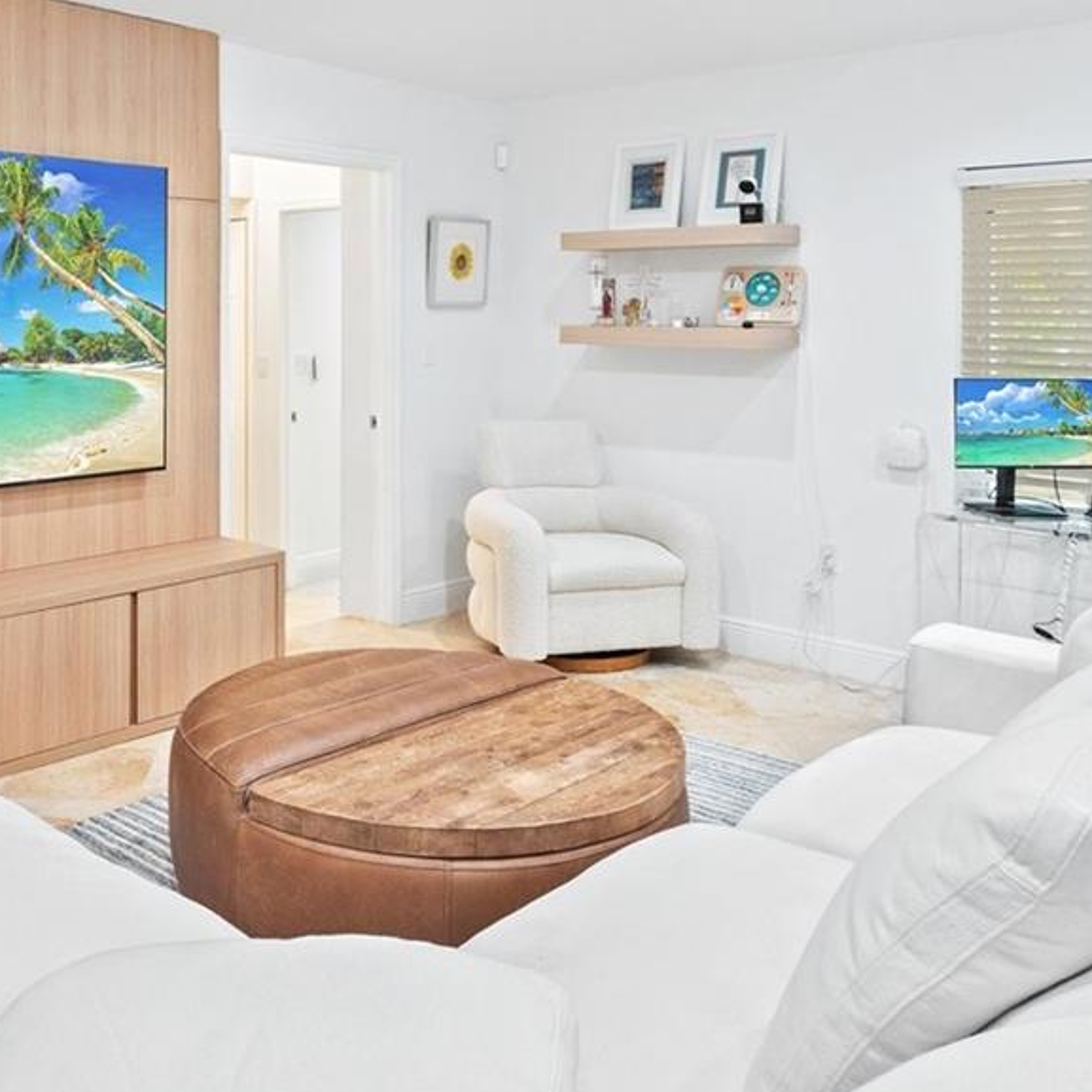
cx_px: 291
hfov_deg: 48.1
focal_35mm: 33
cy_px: 313
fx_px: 1178
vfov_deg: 48.4
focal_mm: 14
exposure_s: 1/13
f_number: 8
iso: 500
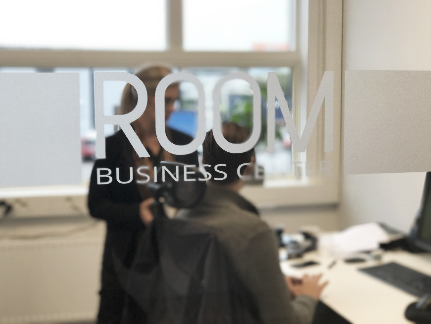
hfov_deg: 33.8
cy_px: 162
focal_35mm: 57
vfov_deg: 25.7
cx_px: 216
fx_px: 710
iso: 32
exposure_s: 1/50
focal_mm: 6.6
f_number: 2.8
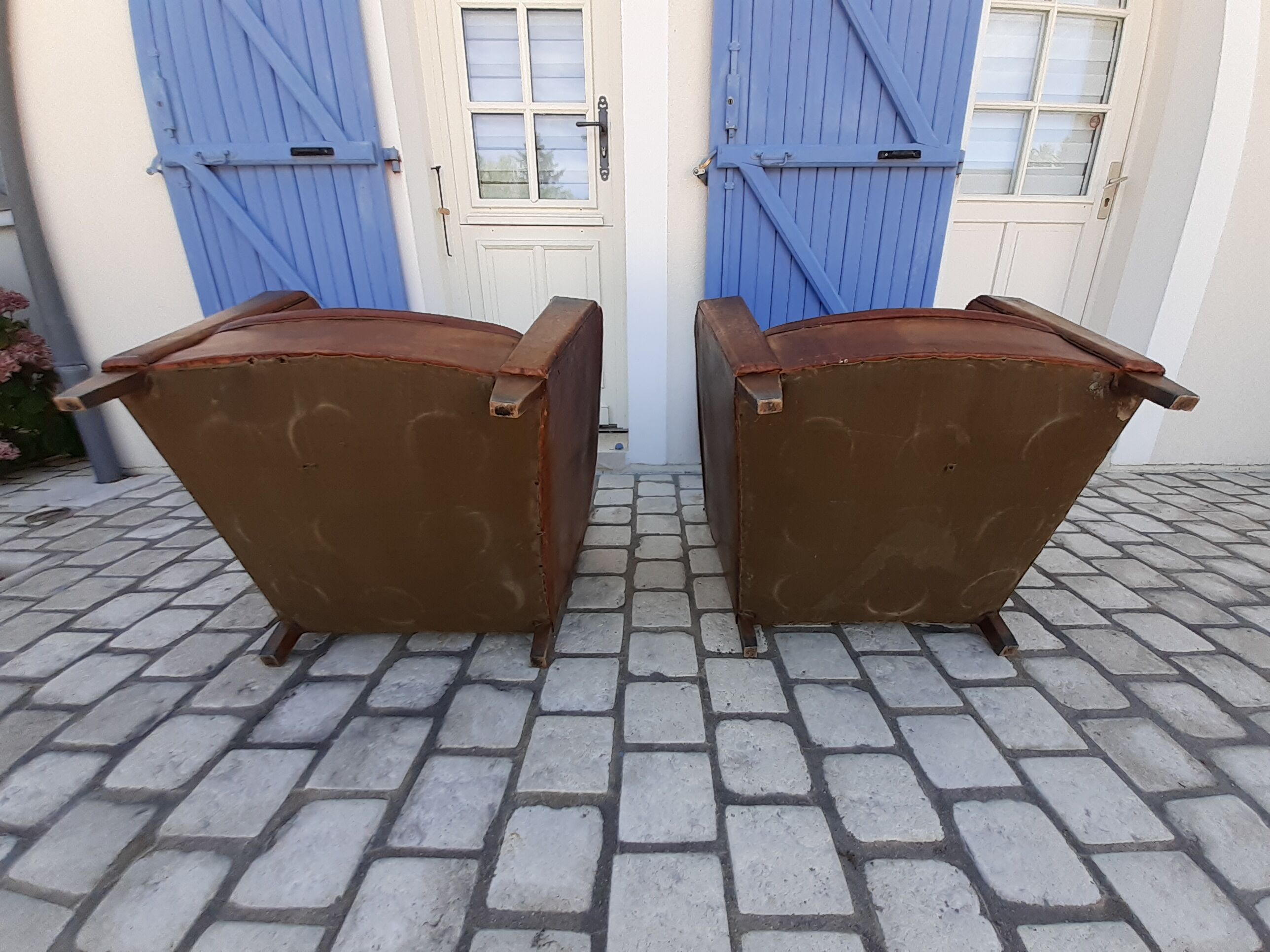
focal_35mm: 13
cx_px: 635
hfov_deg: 106.2
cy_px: 476
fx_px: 477
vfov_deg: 89.9
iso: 40
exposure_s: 1/320
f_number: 2.2
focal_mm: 1.13
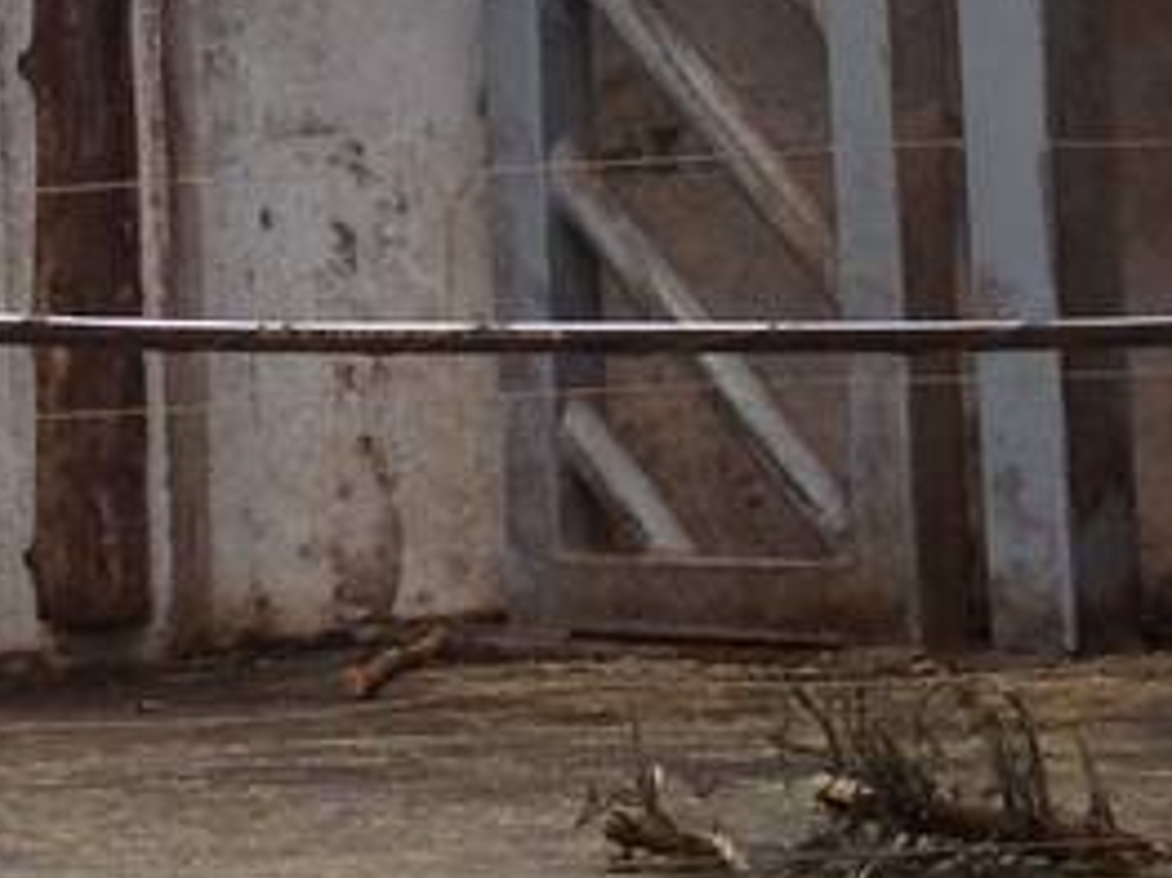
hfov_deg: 9.1
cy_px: -205
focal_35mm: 213
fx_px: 7208
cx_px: -392
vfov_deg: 6.9
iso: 50
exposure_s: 1/126
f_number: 2.4
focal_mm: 4.28
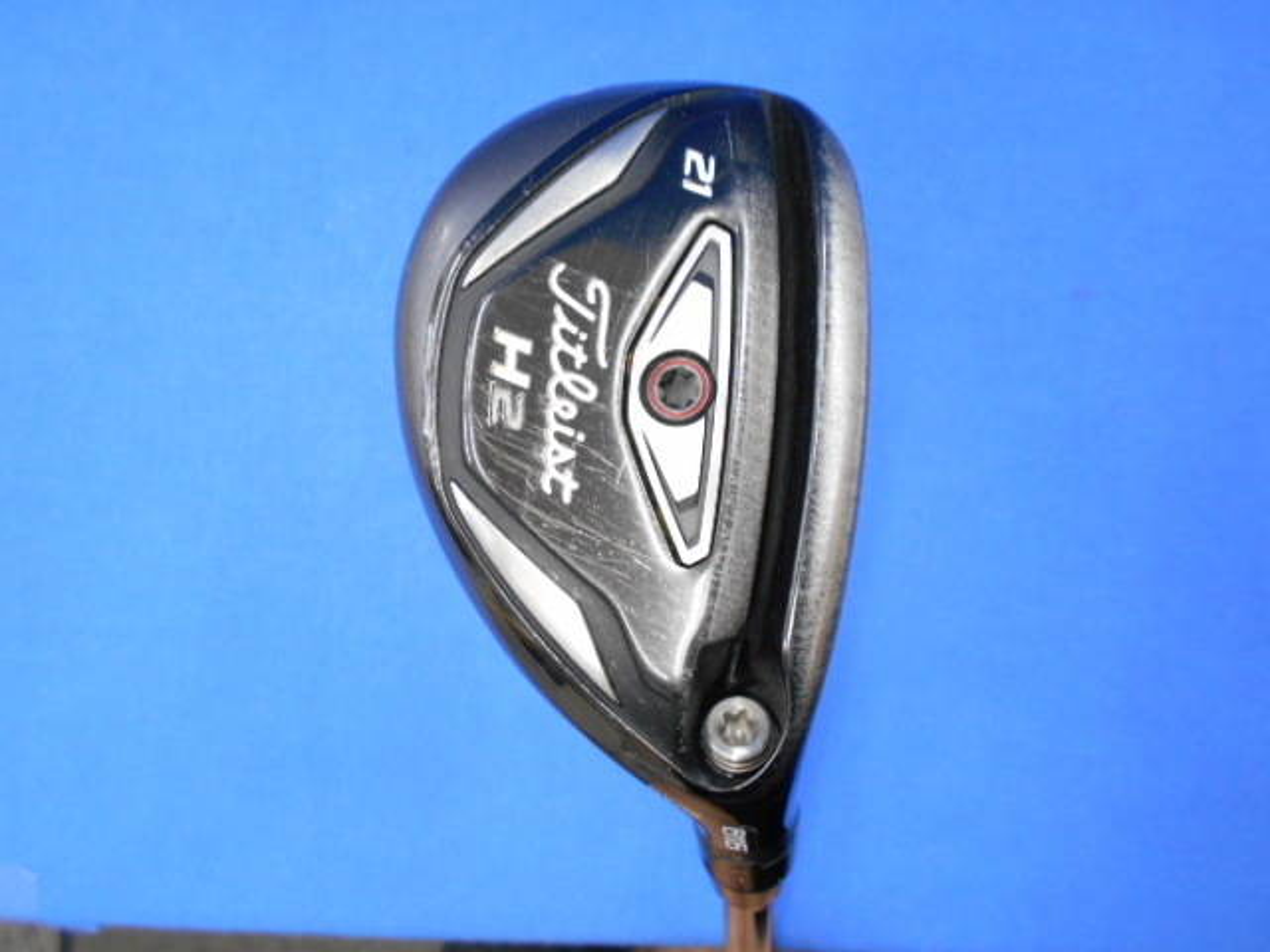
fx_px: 954
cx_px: 635
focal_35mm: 26
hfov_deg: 67.3
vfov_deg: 53.1
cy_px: 476
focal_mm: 4.6
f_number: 3.2
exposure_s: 1/30
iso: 320
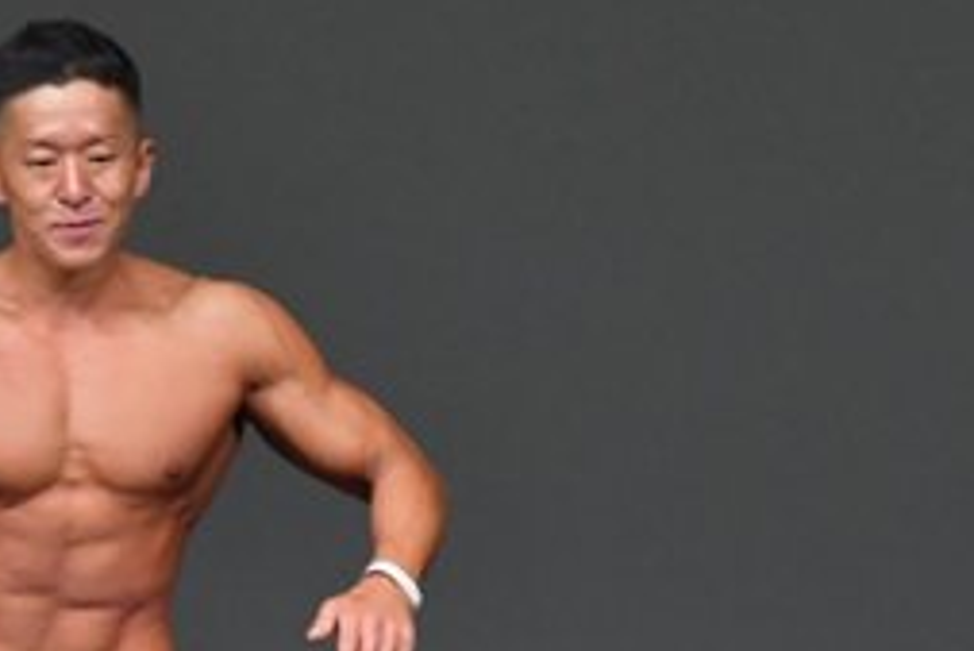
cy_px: 790
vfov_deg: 1.3
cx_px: 102
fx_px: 28559
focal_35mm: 1055
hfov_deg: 2.0
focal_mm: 230
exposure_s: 1/400
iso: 4000
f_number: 5.6
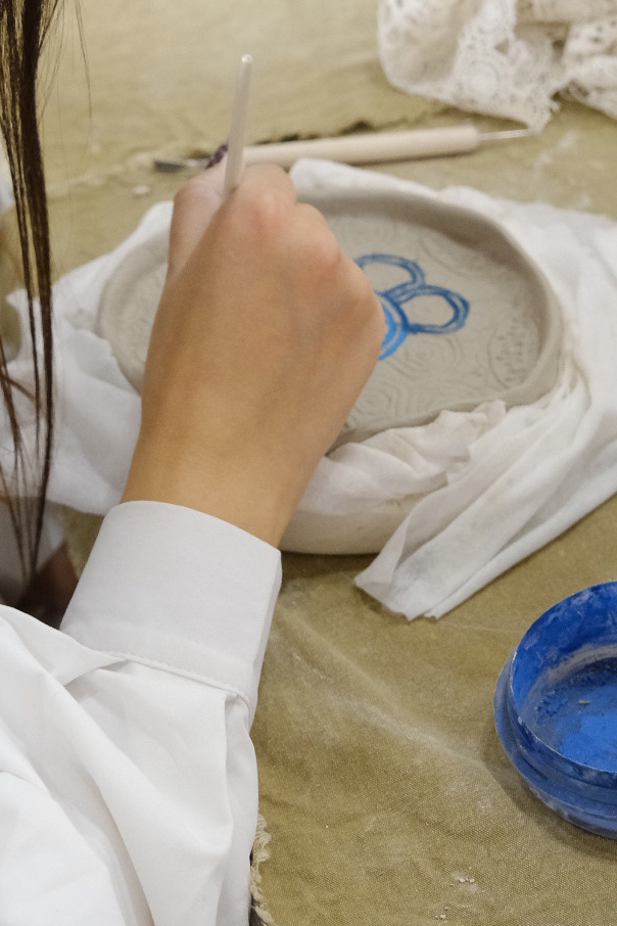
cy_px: 149
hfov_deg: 13.7
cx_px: 192
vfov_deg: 20.1
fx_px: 2571
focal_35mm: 100
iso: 2500
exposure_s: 1/15
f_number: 4
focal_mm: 34.2
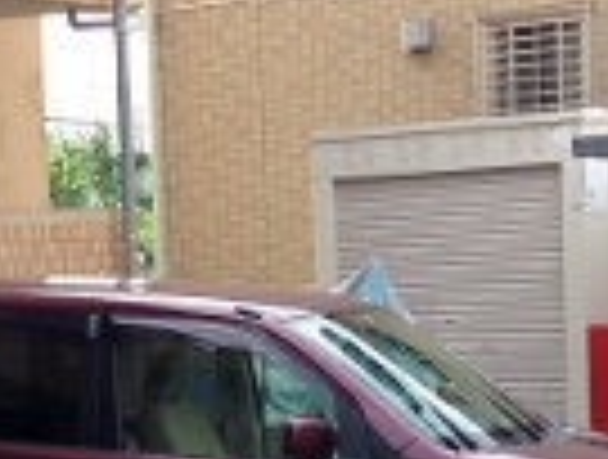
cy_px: 414
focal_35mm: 156
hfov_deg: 12.3
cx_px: -131
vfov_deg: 9.5
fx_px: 2747
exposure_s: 1/414
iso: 50
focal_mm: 4.12
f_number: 2.4
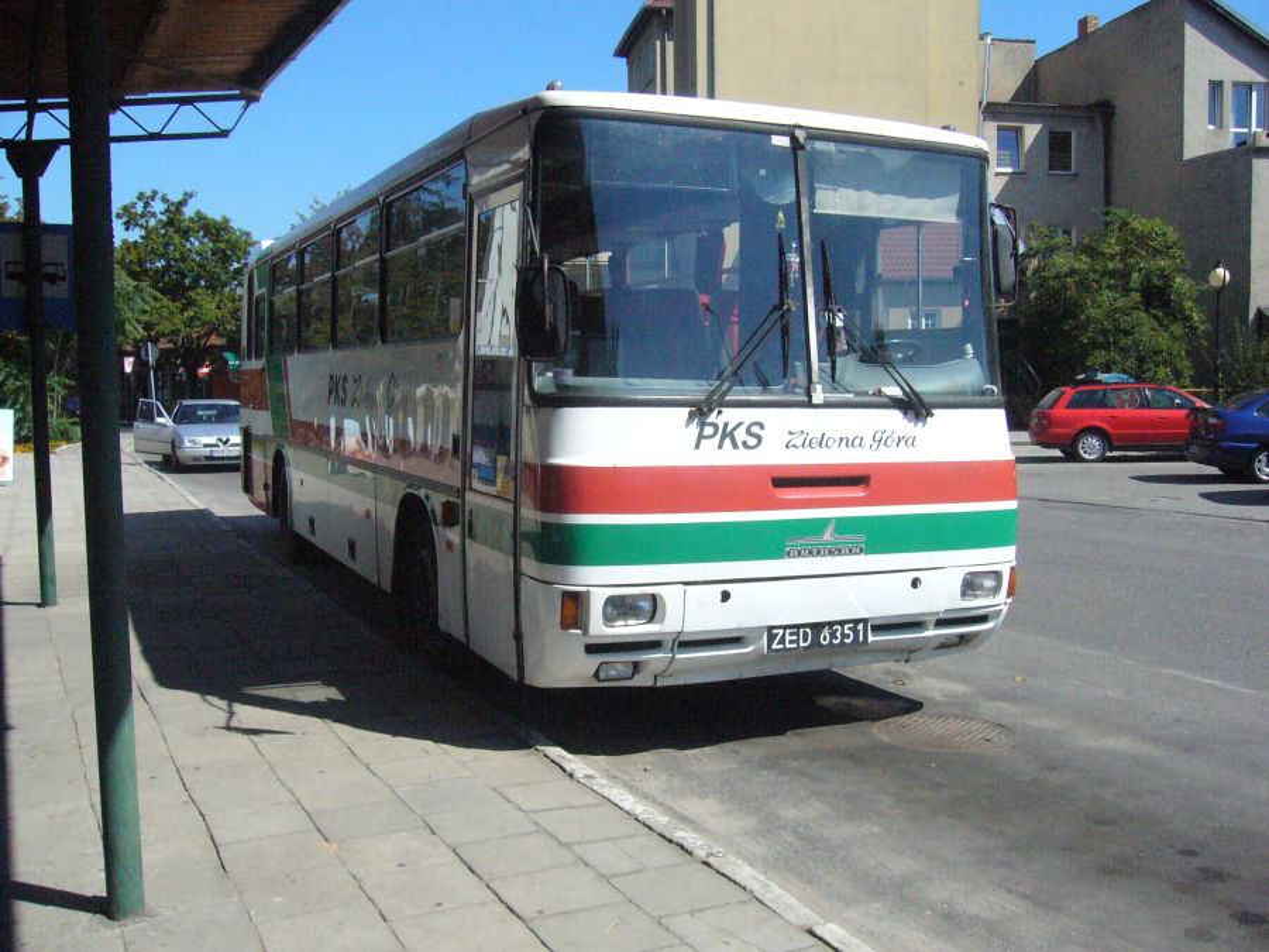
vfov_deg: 40.7
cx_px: 634
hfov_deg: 52.6
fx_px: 1283
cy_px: 476
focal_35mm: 35
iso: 400
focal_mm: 5.8
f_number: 5.6
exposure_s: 1/2000
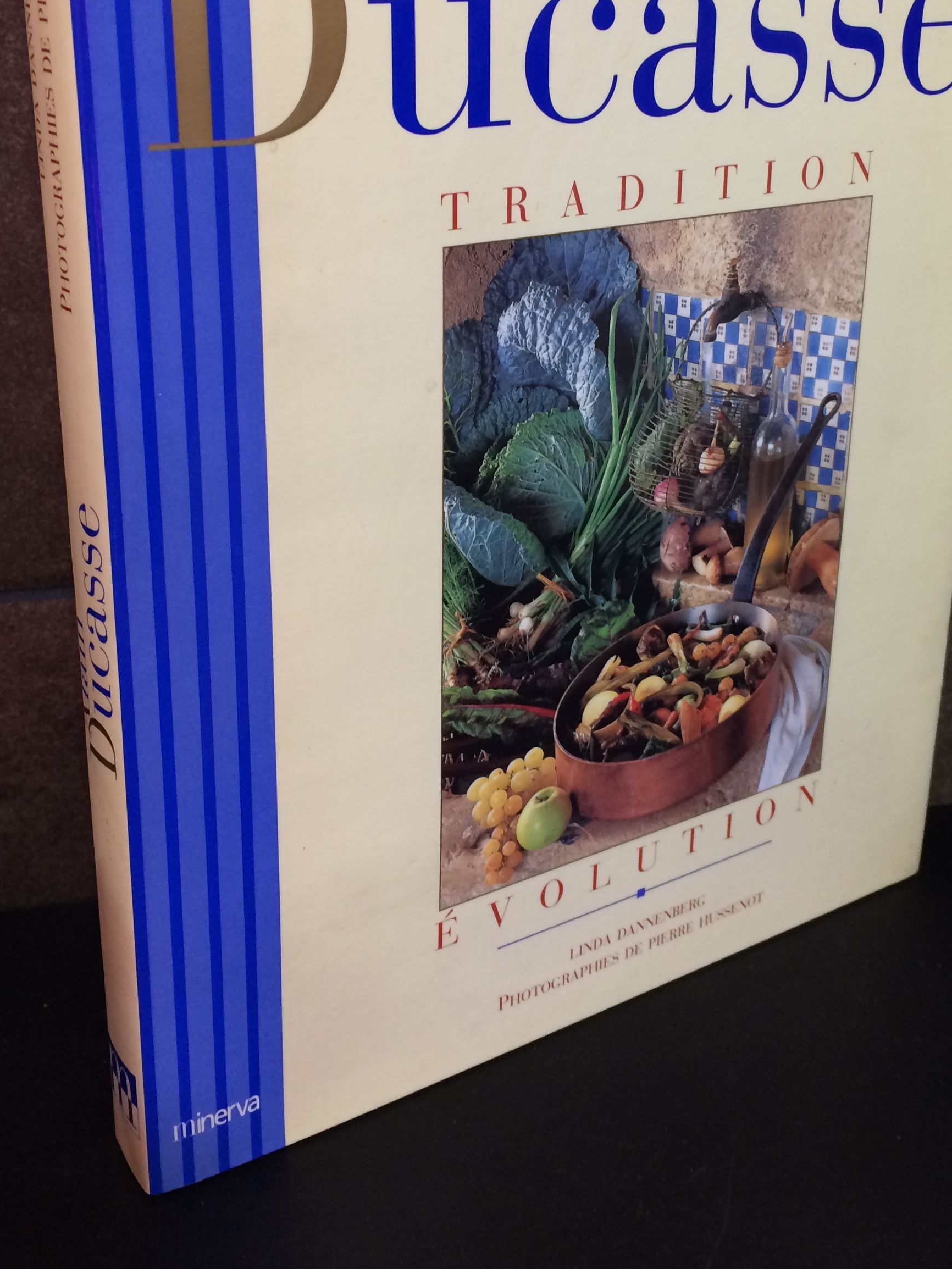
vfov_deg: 45.0
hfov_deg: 35.1
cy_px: 417
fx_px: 1503
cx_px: 522
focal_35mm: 41
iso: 160
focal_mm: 4.15
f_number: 2.2
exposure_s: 1/33
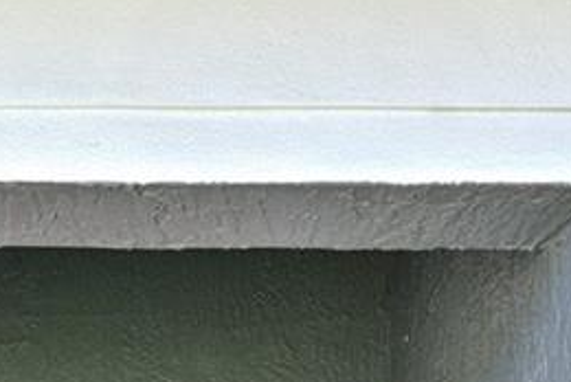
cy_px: 883
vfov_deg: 12.7
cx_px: 57
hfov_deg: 23.0
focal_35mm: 86
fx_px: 1366
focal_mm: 14
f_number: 8
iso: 200
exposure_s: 1/30
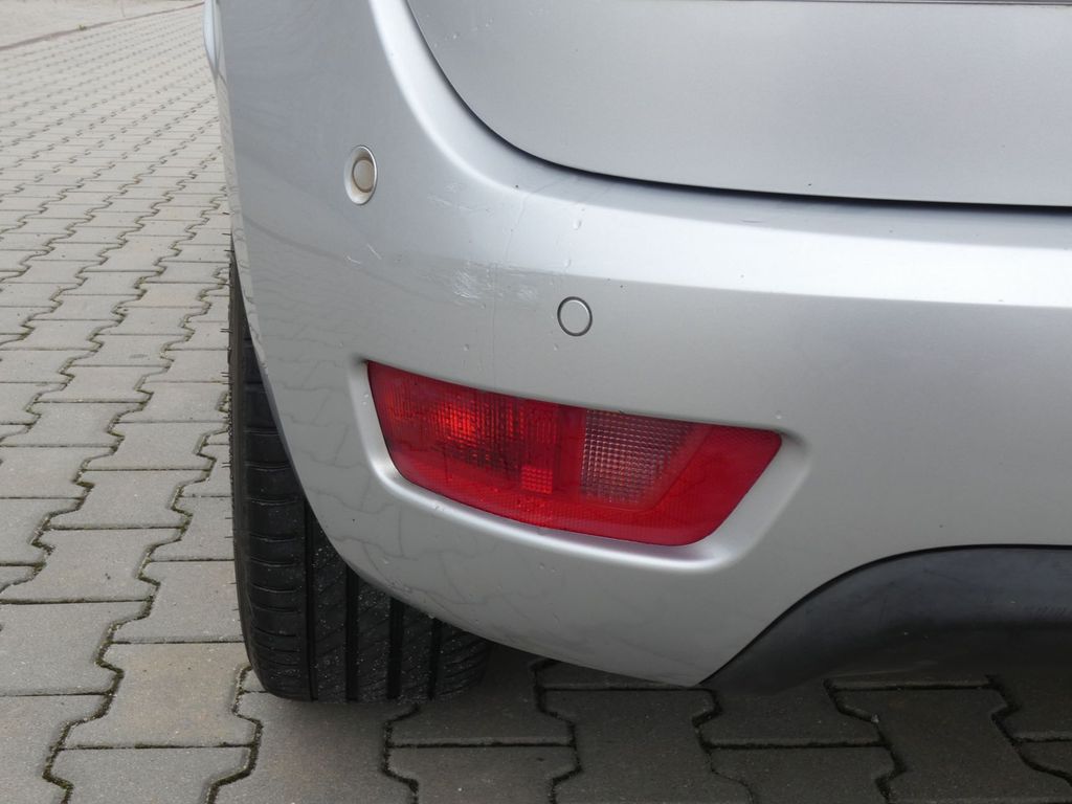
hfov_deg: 41.2
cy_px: 402
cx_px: 536
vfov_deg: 31.5
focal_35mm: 46
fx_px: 1425
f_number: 5.6
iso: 80
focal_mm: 8.2
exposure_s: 1/125
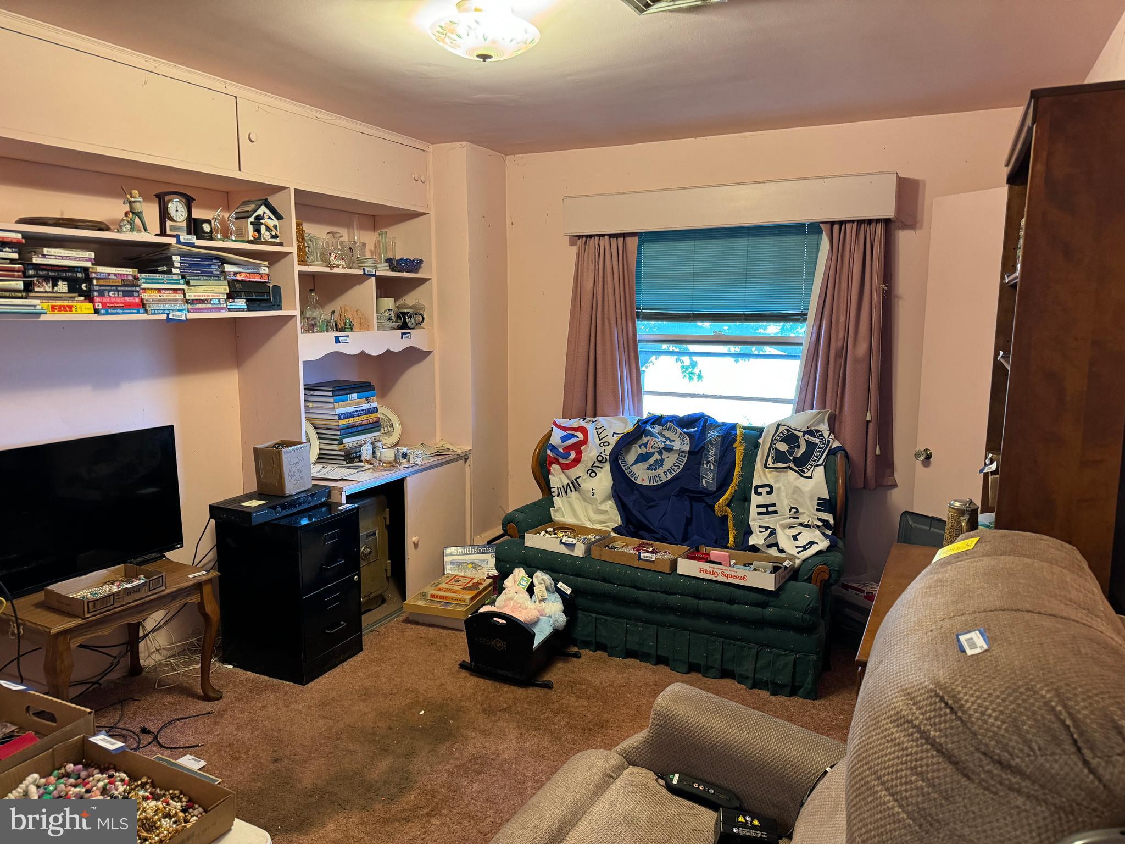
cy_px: 422
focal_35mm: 24
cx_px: 562
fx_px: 780
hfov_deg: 71.6
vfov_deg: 56.8
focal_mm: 6.76
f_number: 1.78
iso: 320
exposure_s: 1/60
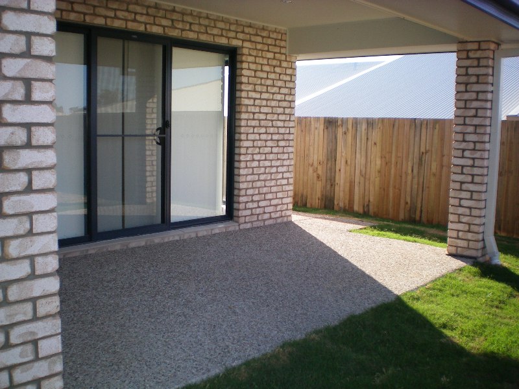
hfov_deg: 49.0
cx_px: 260
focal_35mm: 38
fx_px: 570
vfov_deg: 37.7
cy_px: 194
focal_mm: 6.3
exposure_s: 1/320
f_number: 3.1
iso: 64
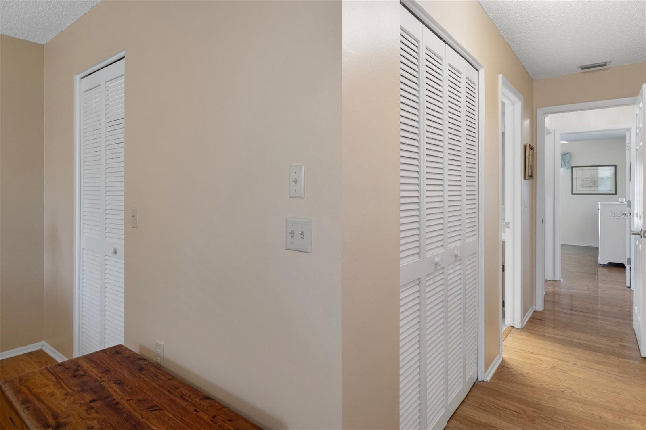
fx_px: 350
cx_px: 323
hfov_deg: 85.4
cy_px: 215
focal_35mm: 20
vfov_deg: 63.2
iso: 320
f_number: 8
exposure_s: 1/2
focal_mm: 13
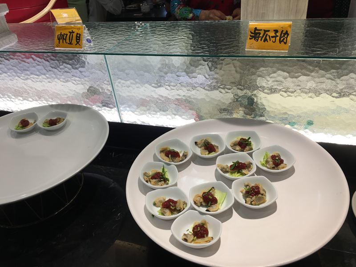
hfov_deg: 61.7
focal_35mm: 29
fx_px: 298
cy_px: 134
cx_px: 178
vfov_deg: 48.2
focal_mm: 4.15
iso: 25
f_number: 2.2
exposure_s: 1/60
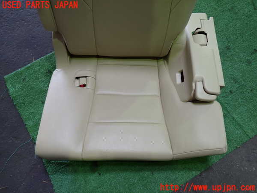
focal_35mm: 30
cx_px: 128
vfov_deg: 46.8
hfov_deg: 60.0
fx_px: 223
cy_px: 96
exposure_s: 1/60
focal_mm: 5.4
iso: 200
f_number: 2.3
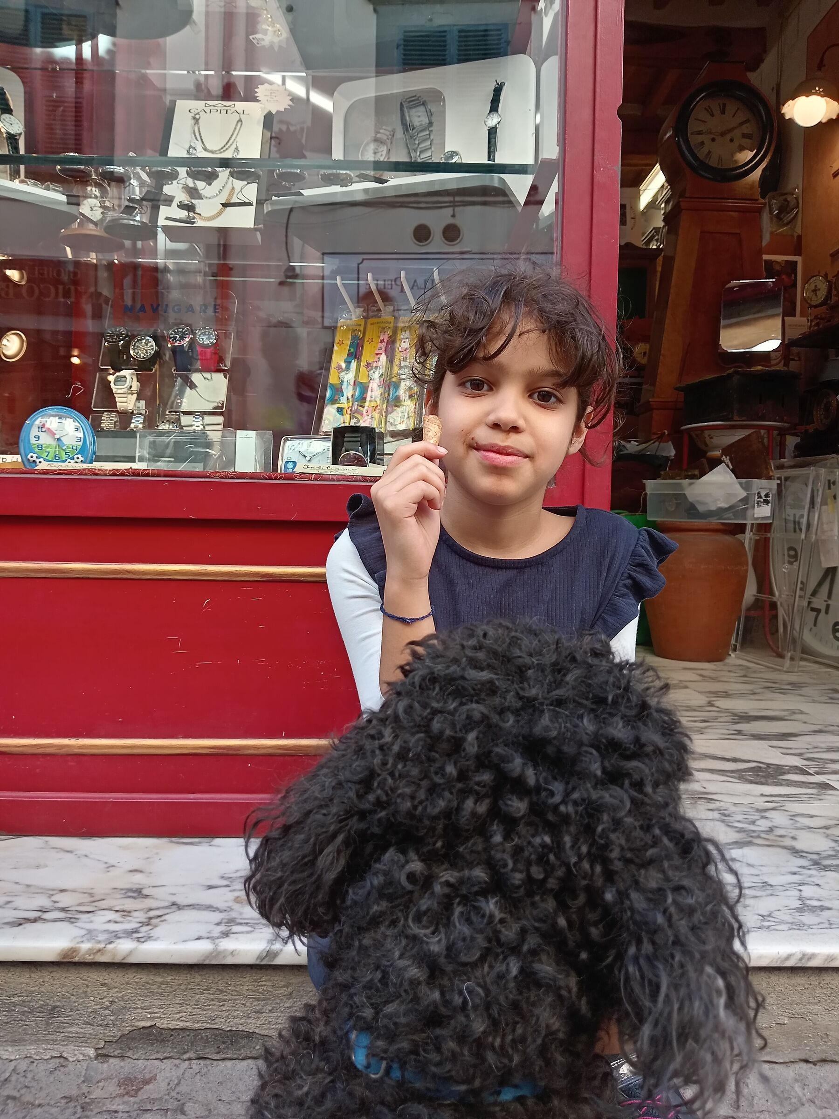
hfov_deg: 51.4
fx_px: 873
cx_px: 420
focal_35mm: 27
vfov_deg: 65.3
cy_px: 560
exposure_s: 1/33.3
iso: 107
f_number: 1.8
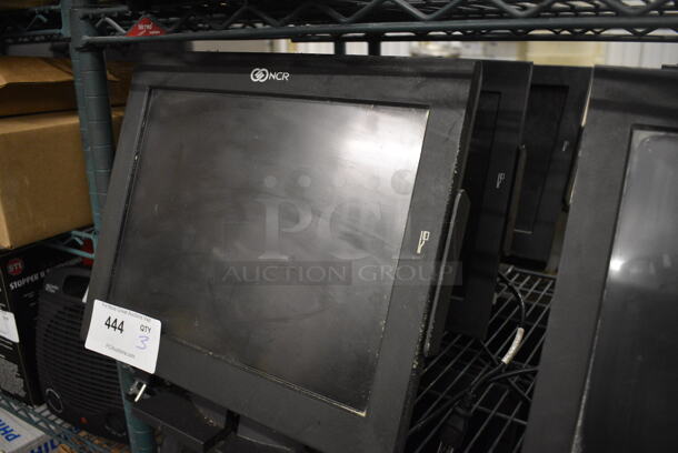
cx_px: 339
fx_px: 566
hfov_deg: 61.9
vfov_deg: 43.7
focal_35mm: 30
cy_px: 226
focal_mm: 20
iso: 2500
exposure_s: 1/125
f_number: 3.5
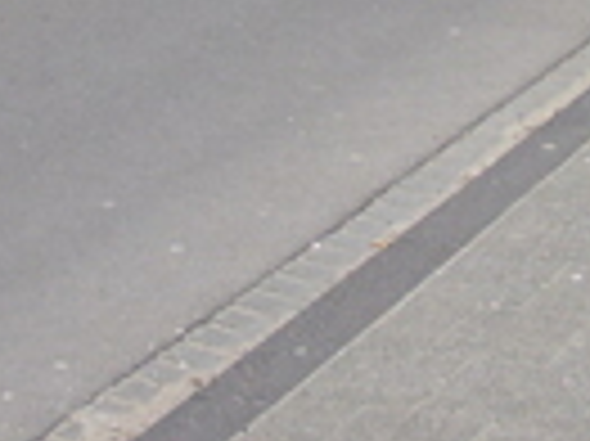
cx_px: 315
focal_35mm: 165
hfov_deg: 12.0
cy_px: -441
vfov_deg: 8.5
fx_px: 2810
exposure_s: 1/125
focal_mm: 6.3
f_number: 3.5
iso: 100
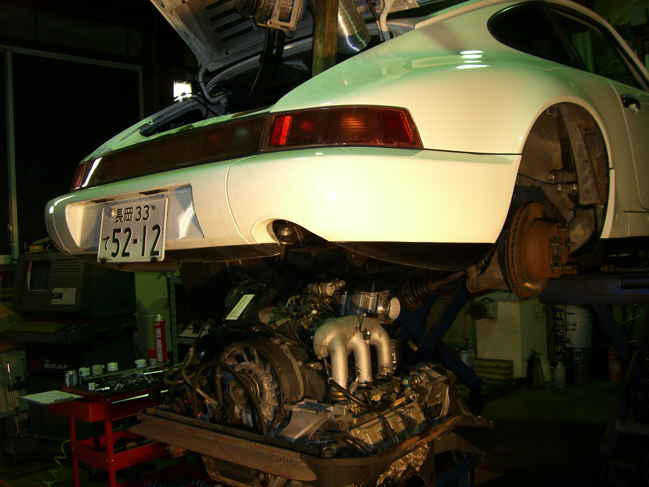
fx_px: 712
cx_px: 324
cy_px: 244
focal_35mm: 38
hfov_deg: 49.0
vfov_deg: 37.7
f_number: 2.7
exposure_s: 1/60
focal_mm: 6.2
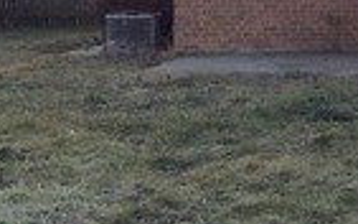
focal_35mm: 154
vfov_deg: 8.3
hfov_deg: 12.6
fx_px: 1502
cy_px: -107
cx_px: 599
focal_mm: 3.3
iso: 40
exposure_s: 1/120
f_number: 2.4
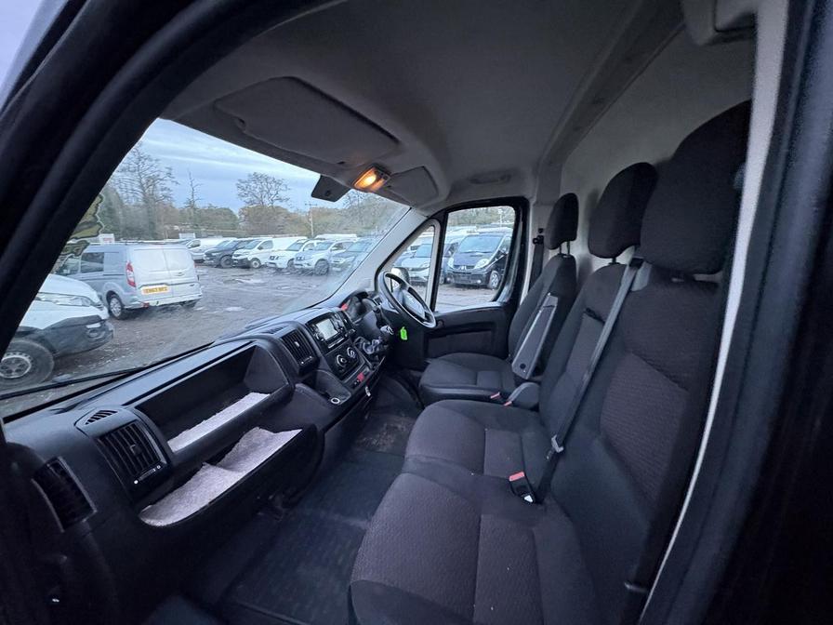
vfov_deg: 85.7
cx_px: 416
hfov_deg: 102.1
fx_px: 337
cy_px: 312
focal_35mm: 14
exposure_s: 1/56
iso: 1000
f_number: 2.2
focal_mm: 2.22
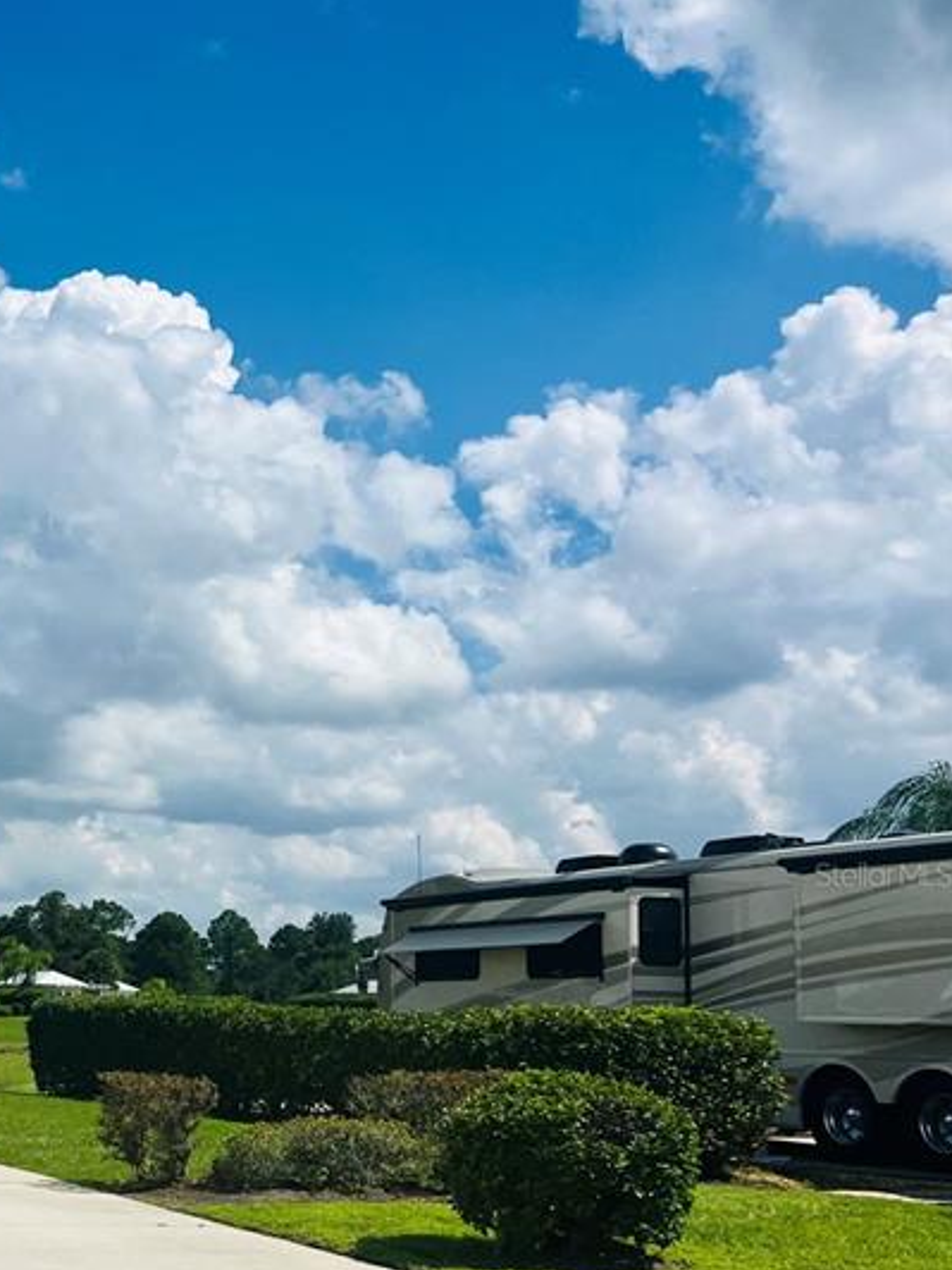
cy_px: 874
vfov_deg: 37.7
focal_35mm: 50
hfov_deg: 25.4
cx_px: -262
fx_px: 1833
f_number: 1.5
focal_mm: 5.7
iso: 50
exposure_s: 1/10309
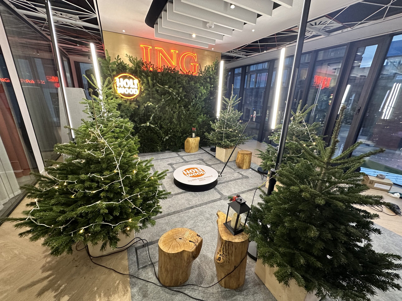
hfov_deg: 102.1
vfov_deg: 85.7
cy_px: 150
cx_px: 201
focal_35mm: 14
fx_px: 163
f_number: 2.2
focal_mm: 2.22
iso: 200
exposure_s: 1/50
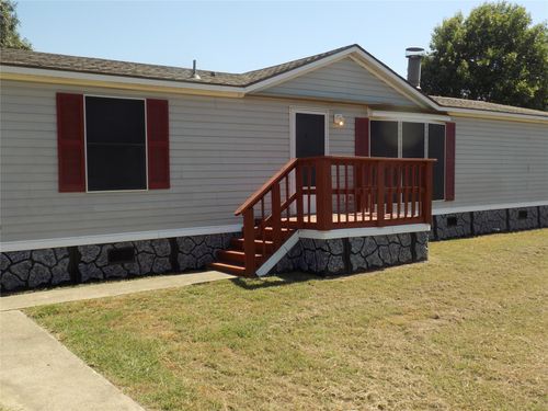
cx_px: 274
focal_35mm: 34
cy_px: 206
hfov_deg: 54.0
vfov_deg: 41.8
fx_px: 538
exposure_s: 1/640
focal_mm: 6.1
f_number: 3.4
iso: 80
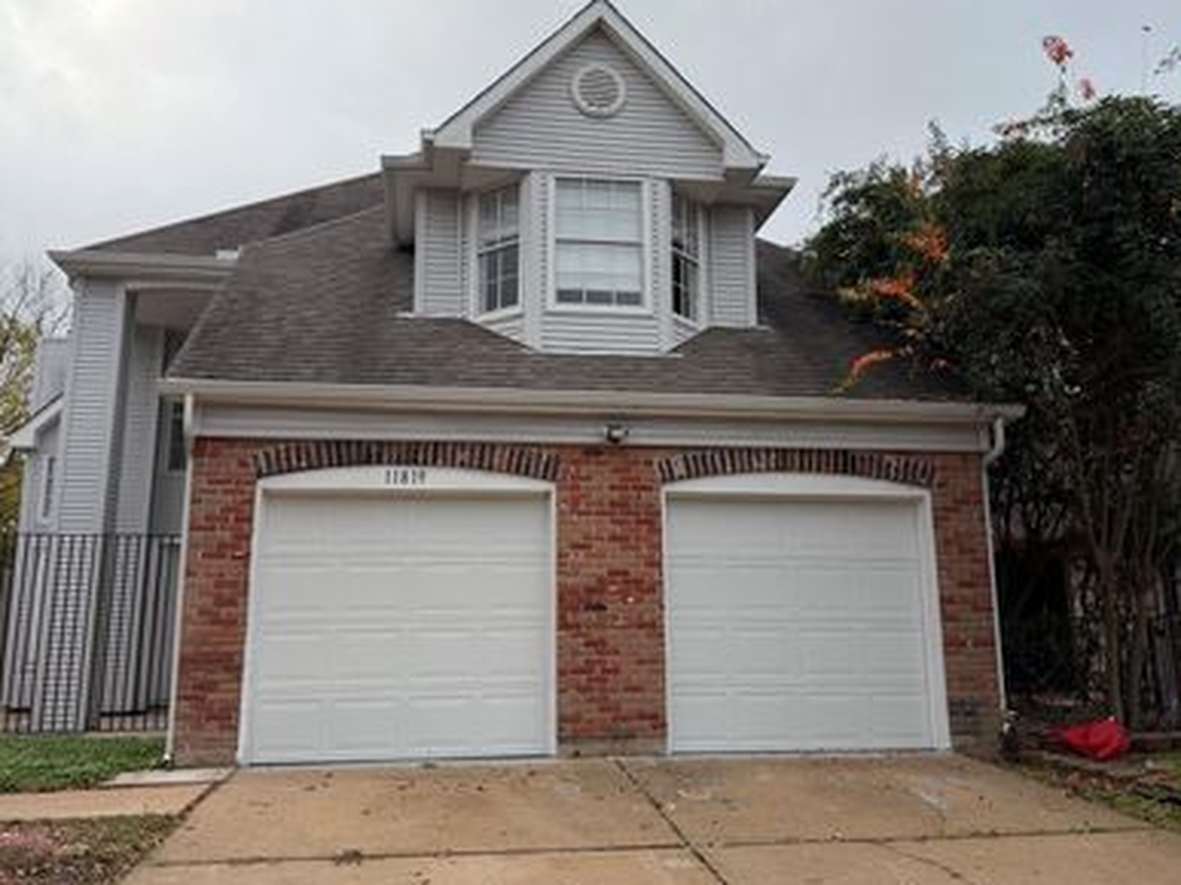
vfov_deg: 45.3
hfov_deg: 58.4
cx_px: 610
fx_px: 1057
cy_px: 392
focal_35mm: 31
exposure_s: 1/3953
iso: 100
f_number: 1.78
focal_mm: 6.76
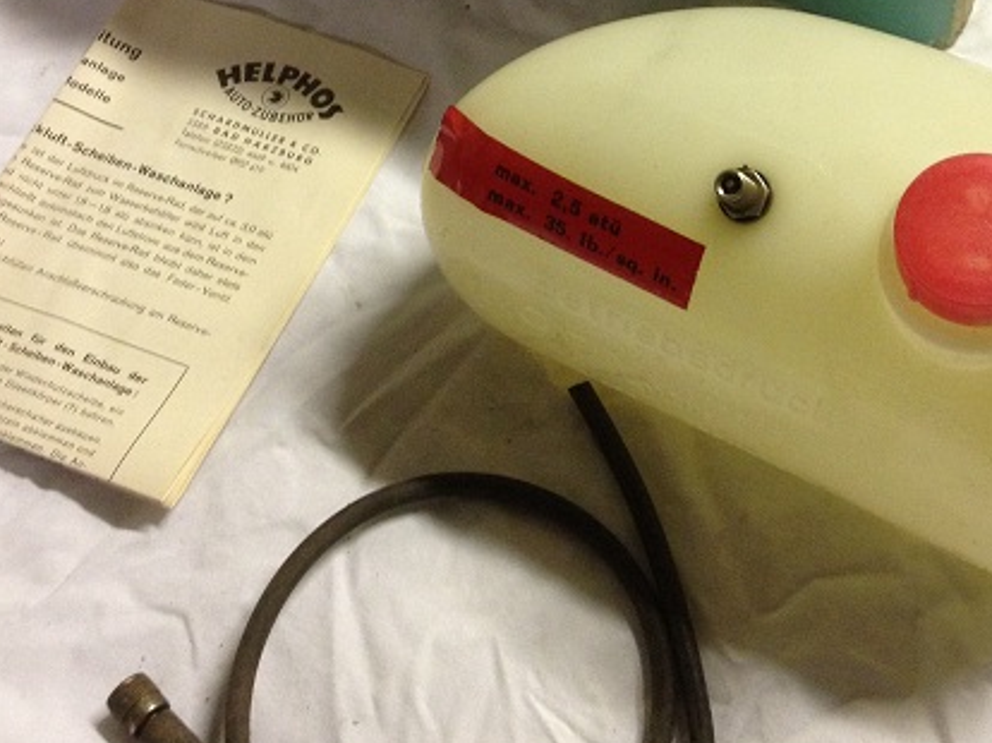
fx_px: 1976
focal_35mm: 69
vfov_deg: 20.9
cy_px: 103
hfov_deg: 28.0
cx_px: 666
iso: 160
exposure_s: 1/20
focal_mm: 4.28
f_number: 2.4
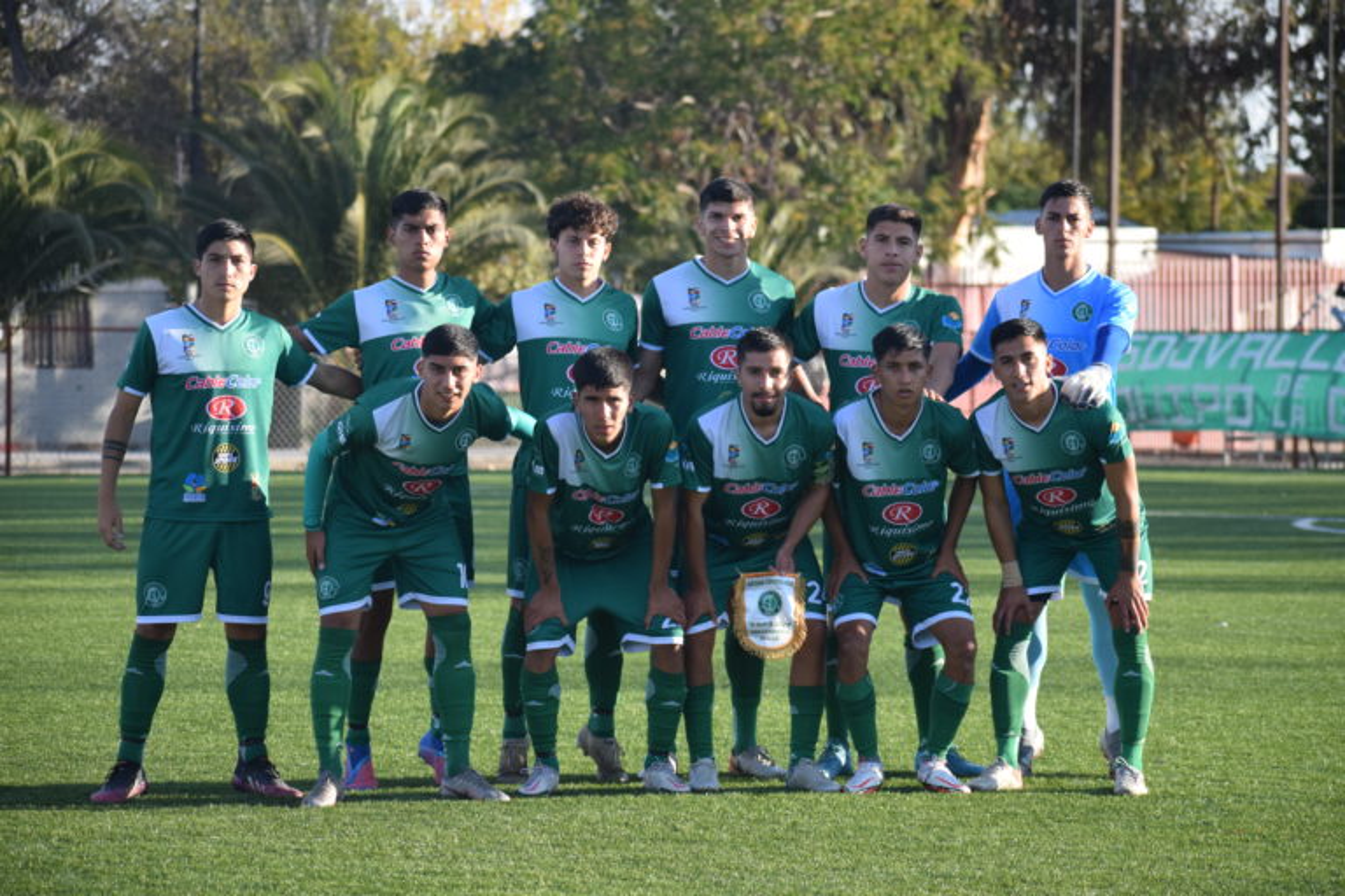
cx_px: 672
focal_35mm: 168
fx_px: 6276
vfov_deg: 8.2
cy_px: 448
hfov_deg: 12.2
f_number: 4.8
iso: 560
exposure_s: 1/1000
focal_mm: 112
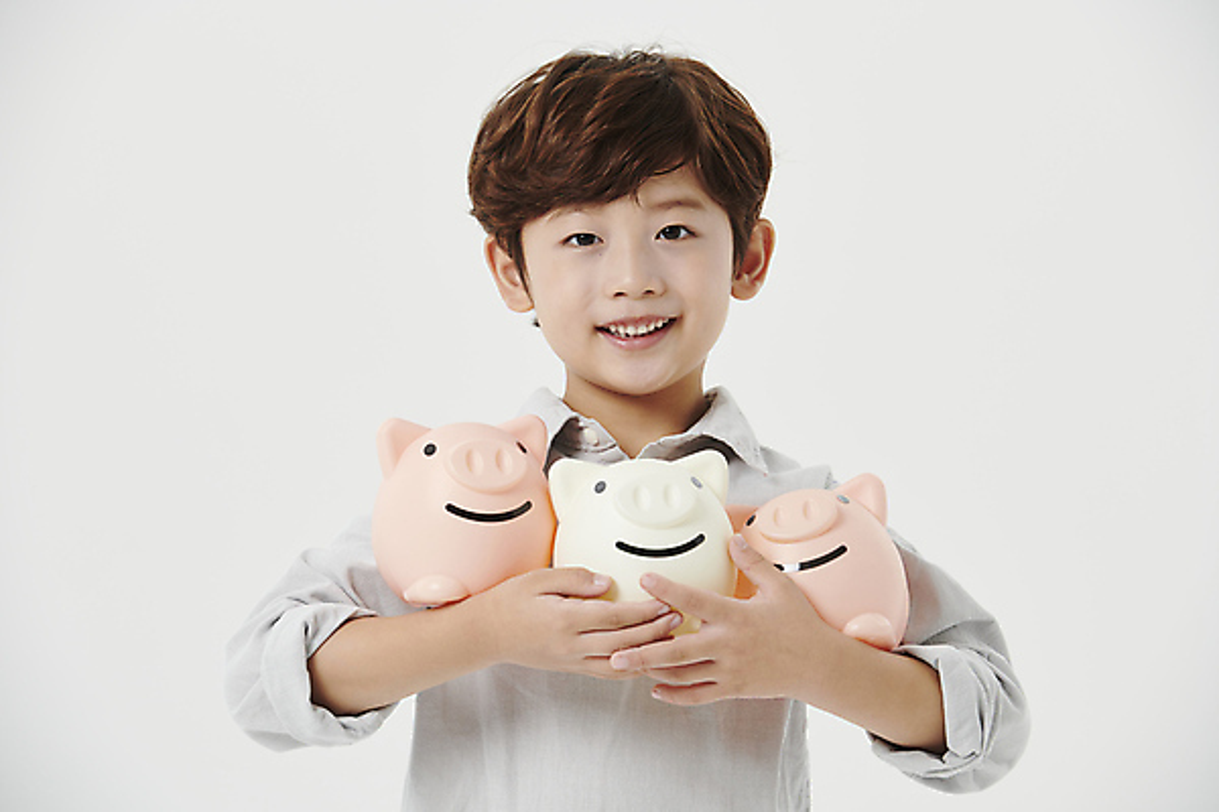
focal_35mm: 190
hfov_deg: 10.8
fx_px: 6433
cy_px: 406
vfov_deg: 7.2
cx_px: 610
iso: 100
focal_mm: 190
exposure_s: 1/125
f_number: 8
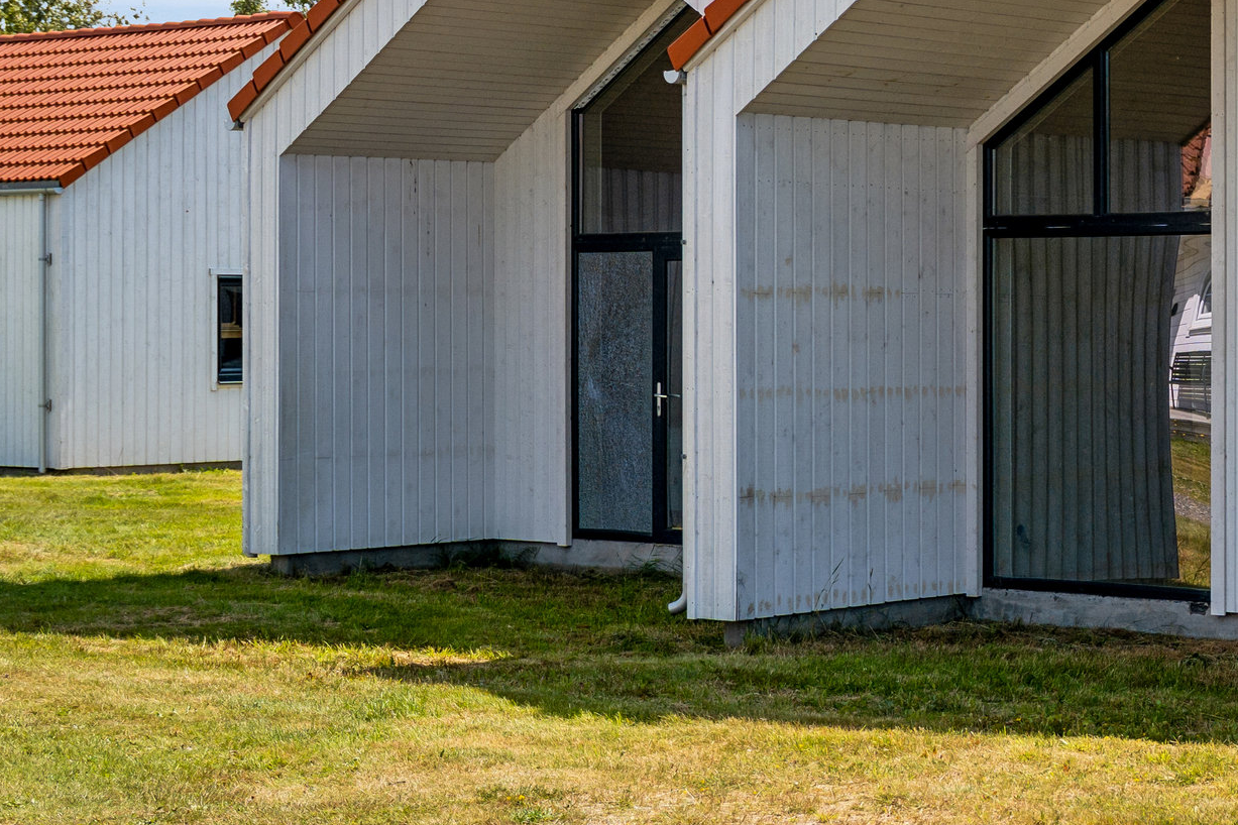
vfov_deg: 15.5
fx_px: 3026
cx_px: 1244
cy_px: 303
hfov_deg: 22.2
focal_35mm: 88
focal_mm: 36
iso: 320
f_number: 4
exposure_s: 1/2500
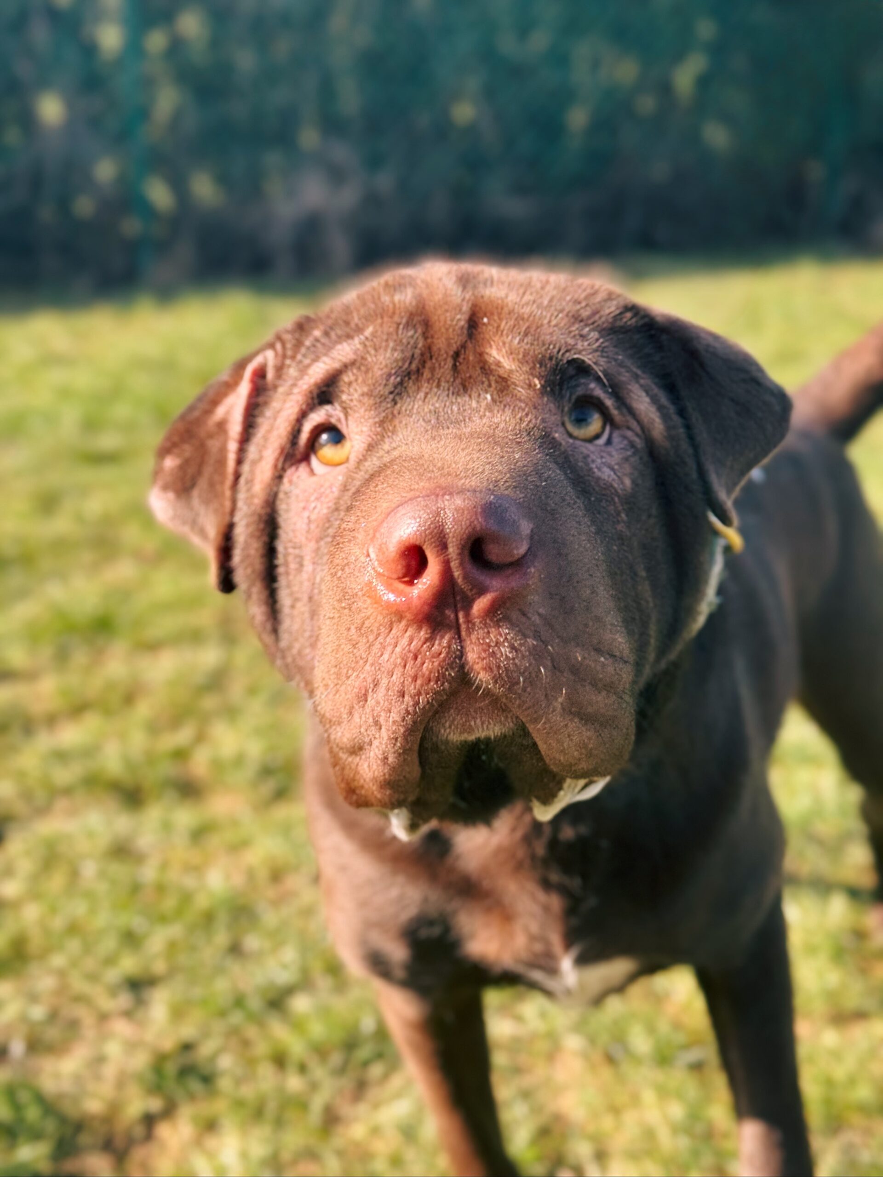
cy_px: 588
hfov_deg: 30.3
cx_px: 442
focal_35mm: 48
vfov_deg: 39.7
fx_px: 1633
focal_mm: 6.76
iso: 64
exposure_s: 1/783
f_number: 1.78
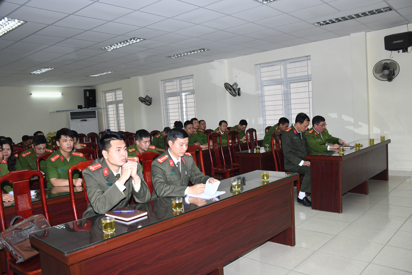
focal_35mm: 30
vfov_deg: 43.6
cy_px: 138
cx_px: 206
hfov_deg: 61.9
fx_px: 343
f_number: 5
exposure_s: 1/200
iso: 1000
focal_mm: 20
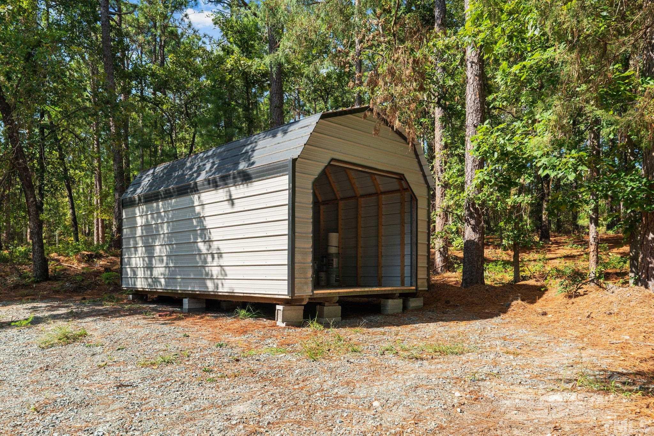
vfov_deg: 47.9
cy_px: 218
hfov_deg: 67.4
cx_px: 327
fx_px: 491
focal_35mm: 27
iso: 250
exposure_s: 1/100
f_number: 8
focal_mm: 27
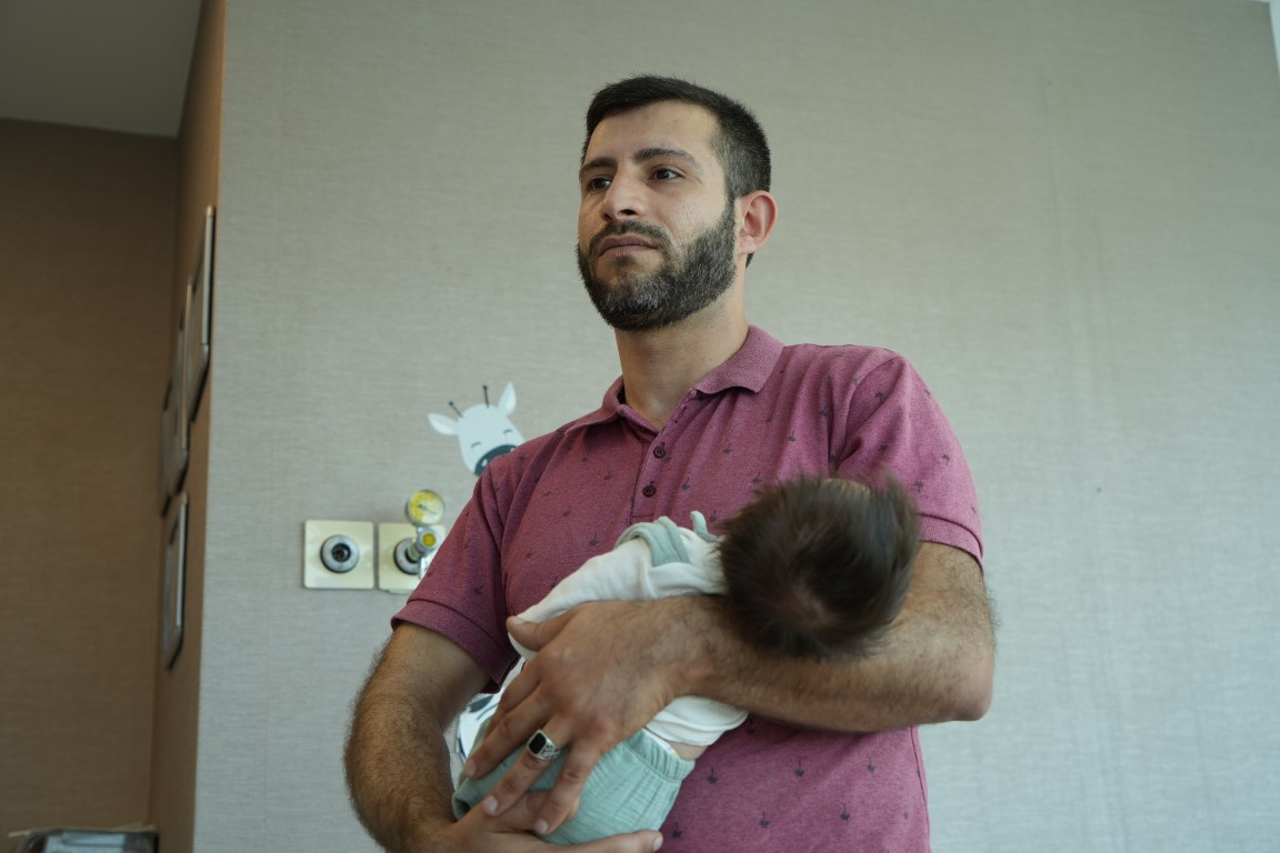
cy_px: 426
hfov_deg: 46.4
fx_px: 1493
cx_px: 640
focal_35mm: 42
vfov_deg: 31.9
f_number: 4
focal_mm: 42
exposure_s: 1/125
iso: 250
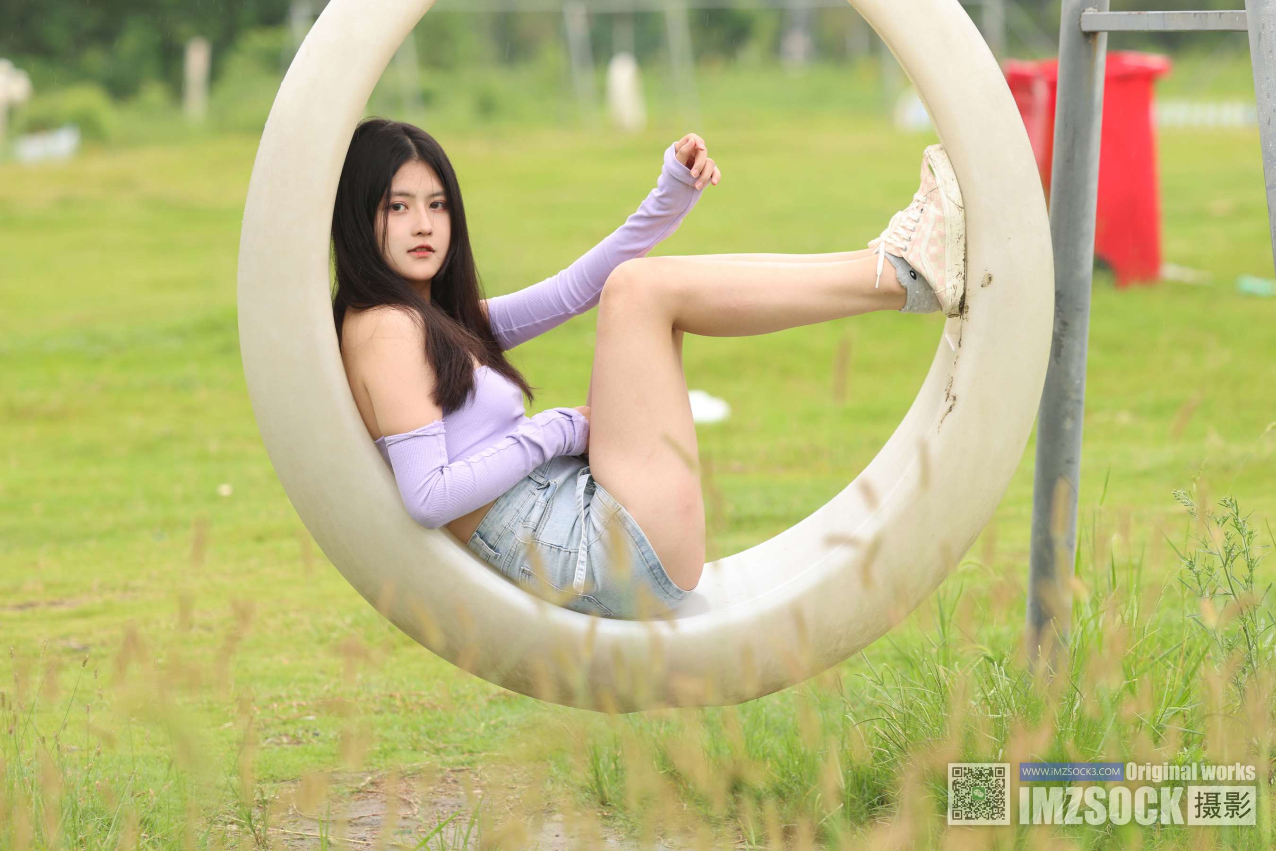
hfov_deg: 12.4
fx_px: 5883
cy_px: 426
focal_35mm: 166
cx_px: 638
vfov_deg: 8.3
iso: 100
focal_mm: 119
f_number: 3.2
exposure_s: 1/250
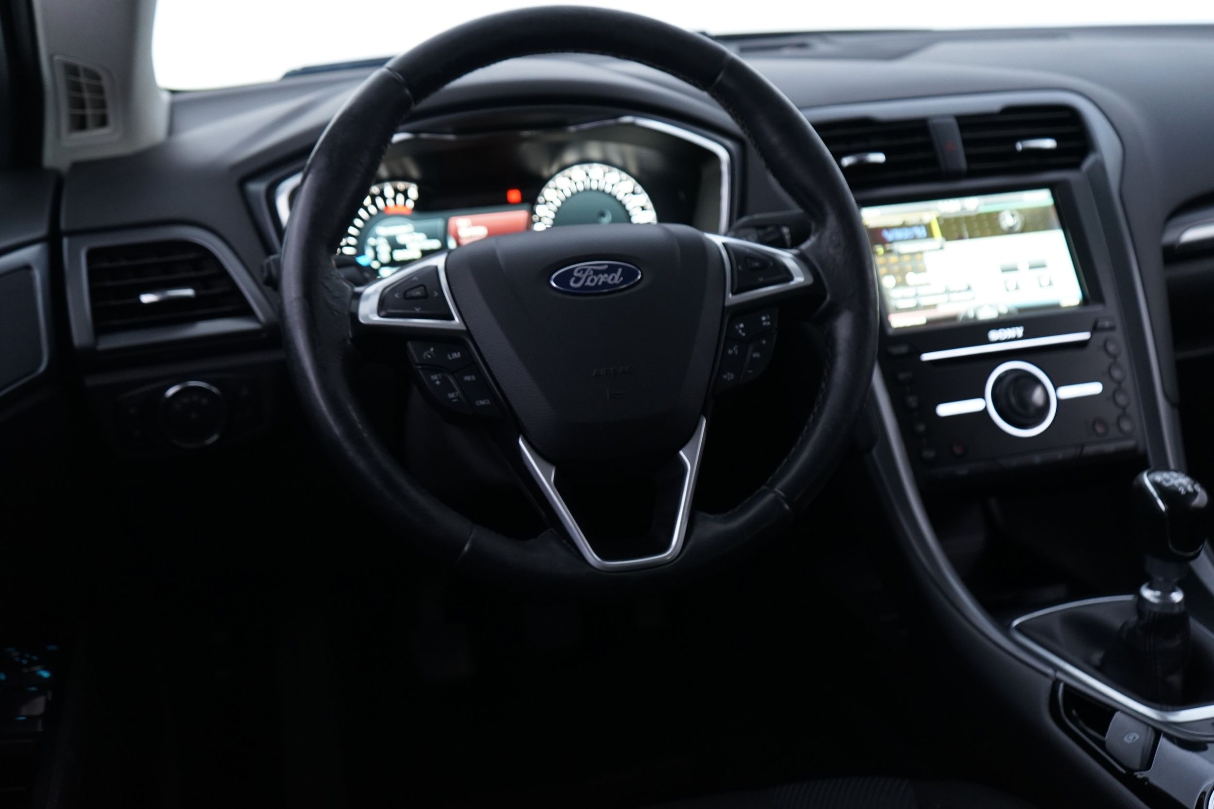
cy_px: 404
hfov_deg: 53.1
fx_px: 1214
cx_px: 607
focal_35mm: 36
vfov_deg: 36.9
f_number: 4
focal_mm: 36
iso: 1000
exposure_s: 1/13
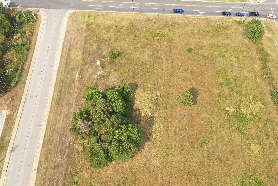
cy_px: 79
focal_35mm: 34
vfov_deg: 38.8
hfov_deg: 55.7
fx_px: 263
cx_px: 152
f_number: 2.8
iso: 100
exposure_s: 1/30
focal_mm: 10.26
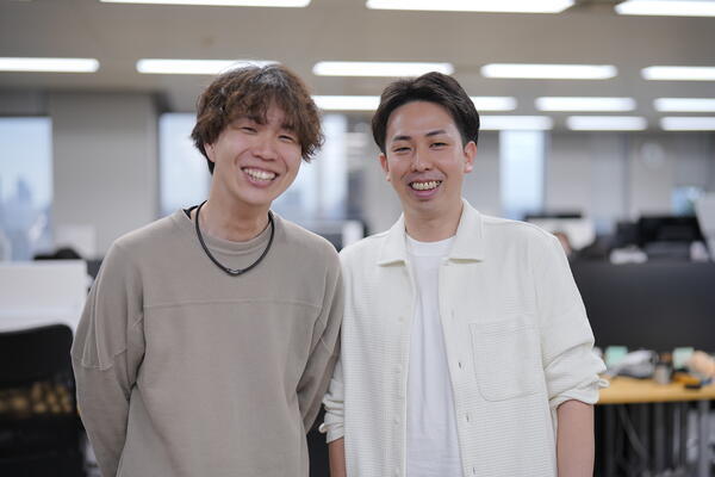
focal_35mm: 50
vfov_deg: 27.0
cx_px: 358
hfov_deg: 39.6
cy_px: 238
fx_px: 993
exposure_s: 1/100
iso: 100
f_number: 1.4
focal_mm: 50
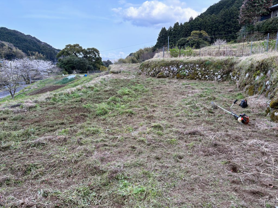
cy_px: 104
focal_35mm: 26
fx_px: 209
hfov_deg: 67.3
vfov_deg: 53.1
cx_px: 139
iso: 64
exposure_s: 1/531
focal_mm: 5.96
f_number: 1.6
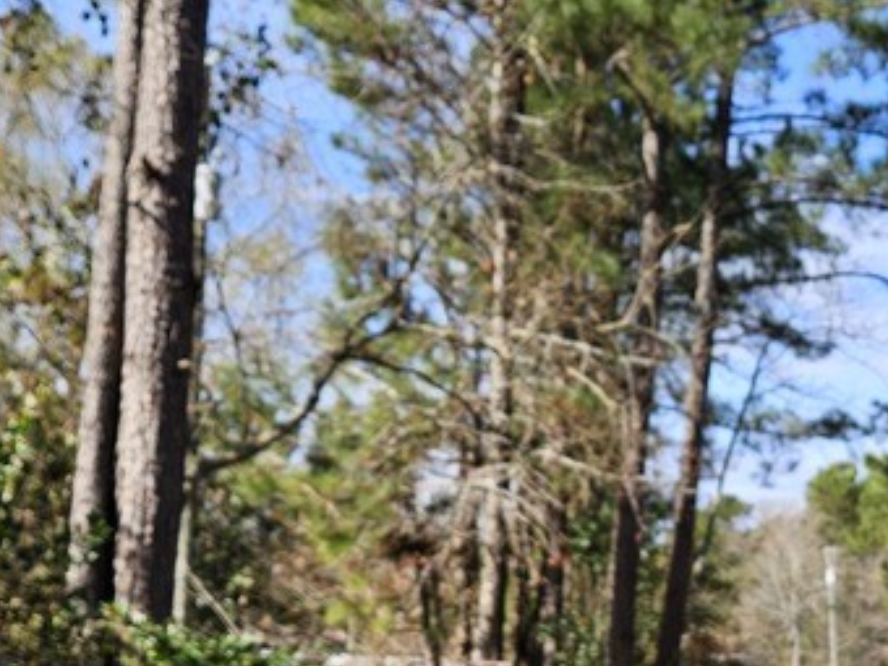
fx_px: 1667
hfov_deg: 28.0
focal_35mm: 65
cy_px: 564
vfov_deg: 22.2
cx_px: 891
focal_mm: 5.4
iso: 25
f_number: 1.8
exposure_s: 1/843
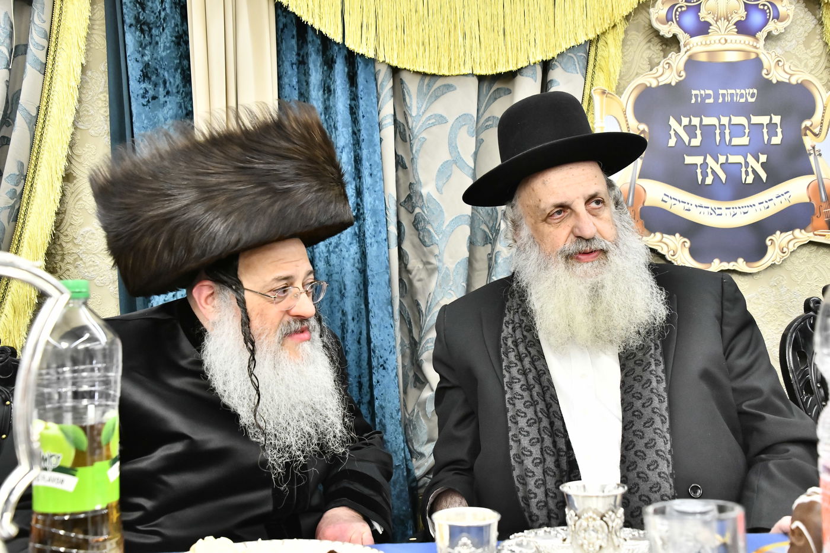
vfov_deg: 33.4
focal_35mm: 40
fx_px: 922
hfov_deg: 48.5
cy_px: 276
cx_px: 415
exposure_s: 1/125
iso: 4000
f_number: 5.6
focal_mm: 40
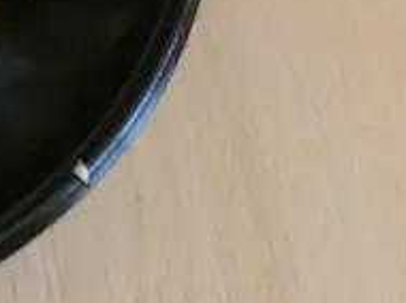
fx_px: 1289
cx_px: -340
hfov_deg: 15.3
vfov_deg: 12.9
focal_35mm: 110
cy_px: -122
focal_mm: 4.15
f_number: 2.2
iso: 400
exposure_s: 1/17
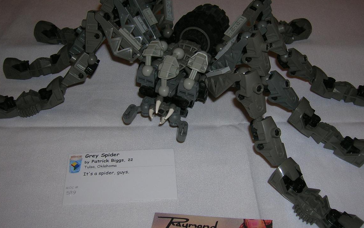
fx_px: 427
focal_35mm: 43
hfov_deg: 46.2
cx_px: 186
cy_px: 103
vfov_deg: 29.9
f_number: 2.9
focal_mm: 6
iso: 50
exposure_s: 1/60.1
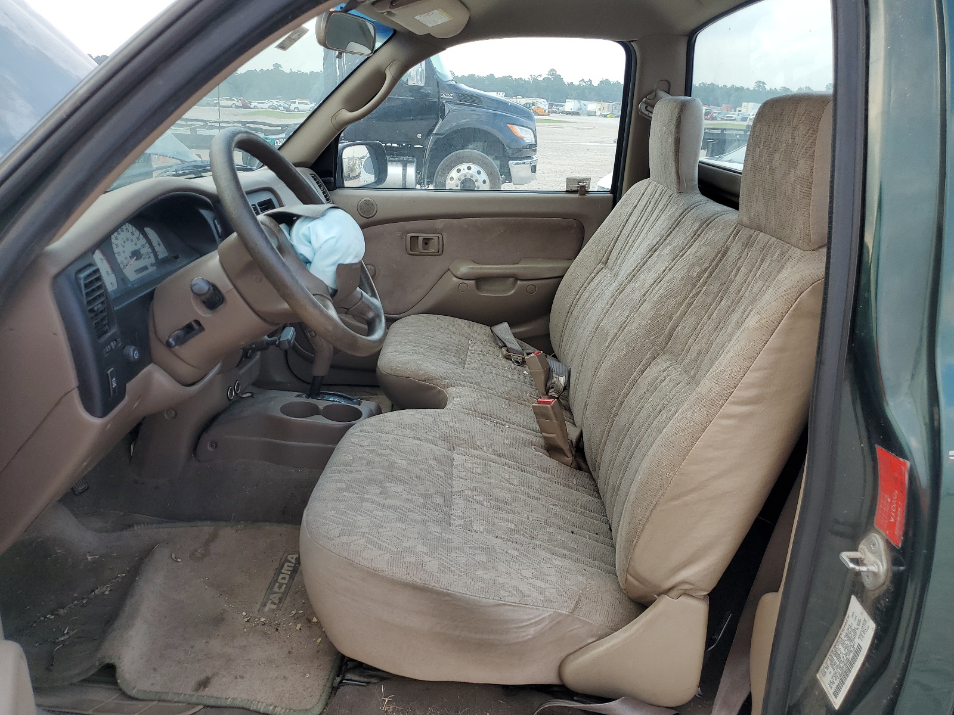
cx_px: 477
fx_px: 717
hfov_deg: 67.3
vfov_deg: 53.1
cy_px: 358
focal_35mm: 26
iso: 50
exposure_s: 1/323
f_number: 1.5
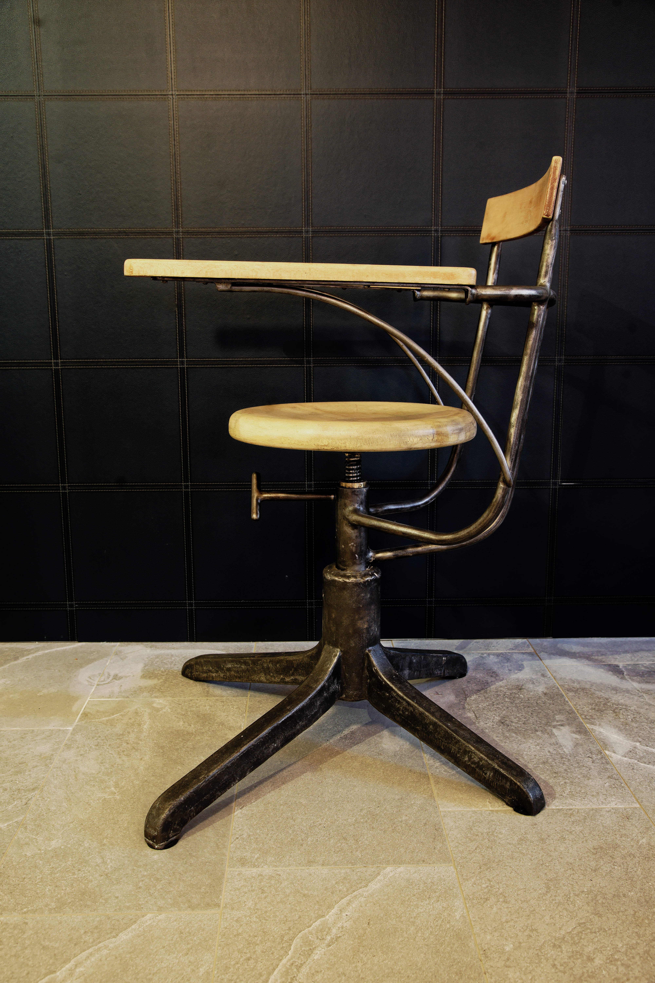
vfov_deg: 58.7
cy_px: 492
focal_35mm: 32
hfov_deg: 41.1
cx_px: 328
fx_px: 873
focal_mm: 32
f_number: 8
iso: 500
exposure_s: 1.6
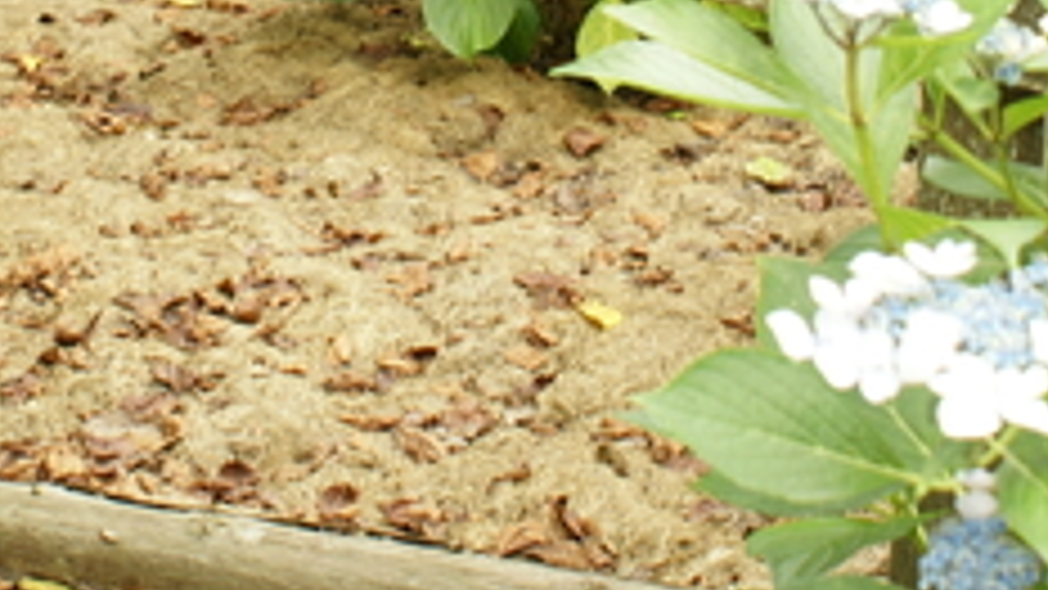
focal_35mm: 113
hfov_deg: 18.9
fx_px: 3140
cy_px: -302
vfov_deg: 10.4
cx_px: 396
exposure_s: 1/60
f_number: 5
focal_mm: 28
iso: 200
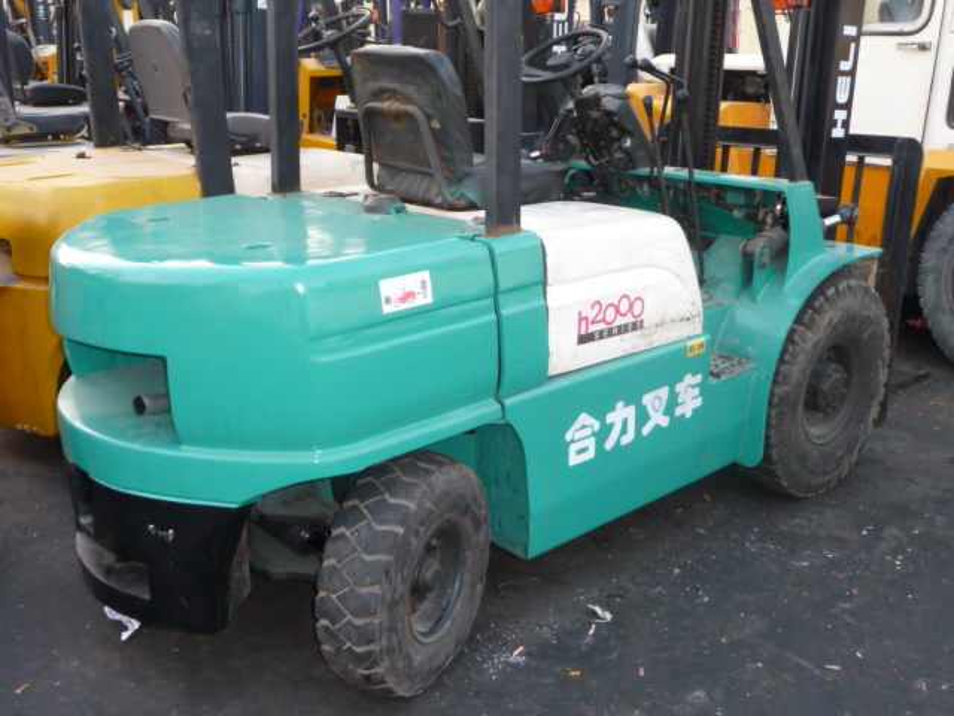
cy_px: 358
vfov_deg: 39.7
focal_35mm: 36
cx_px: 477
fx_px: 992
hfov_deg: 51.4
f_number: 3.3
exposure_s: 1/30
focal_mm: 4.7
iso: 200
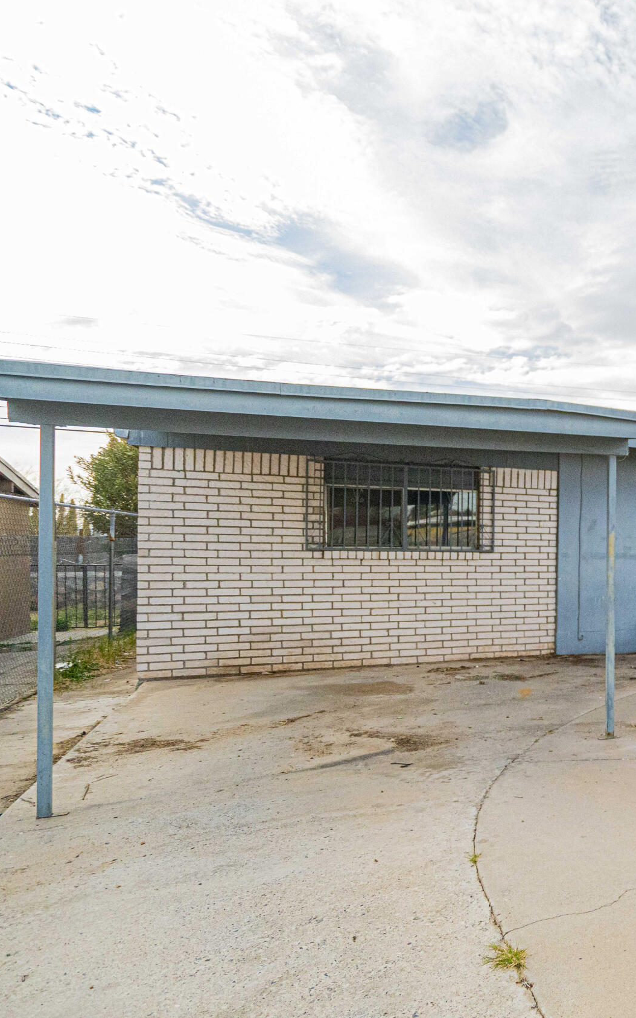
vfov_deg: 64.6
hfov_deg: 31.9
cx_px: 844
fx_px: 804
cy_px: 548
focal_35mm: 29
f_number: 4
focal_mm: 16
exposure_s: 1/3200
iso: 3200
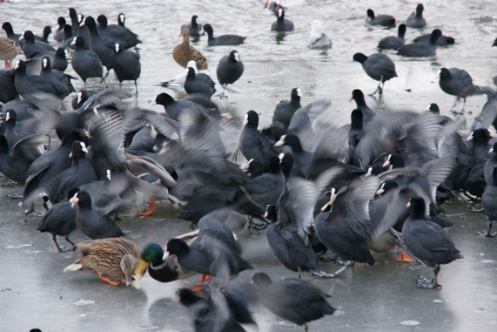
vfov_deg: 7.8
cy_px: 153
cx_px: 252
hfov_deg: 11.6
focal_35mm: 177
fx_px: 2438
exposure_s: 1/60
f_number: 5.6
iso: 800
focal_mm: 105
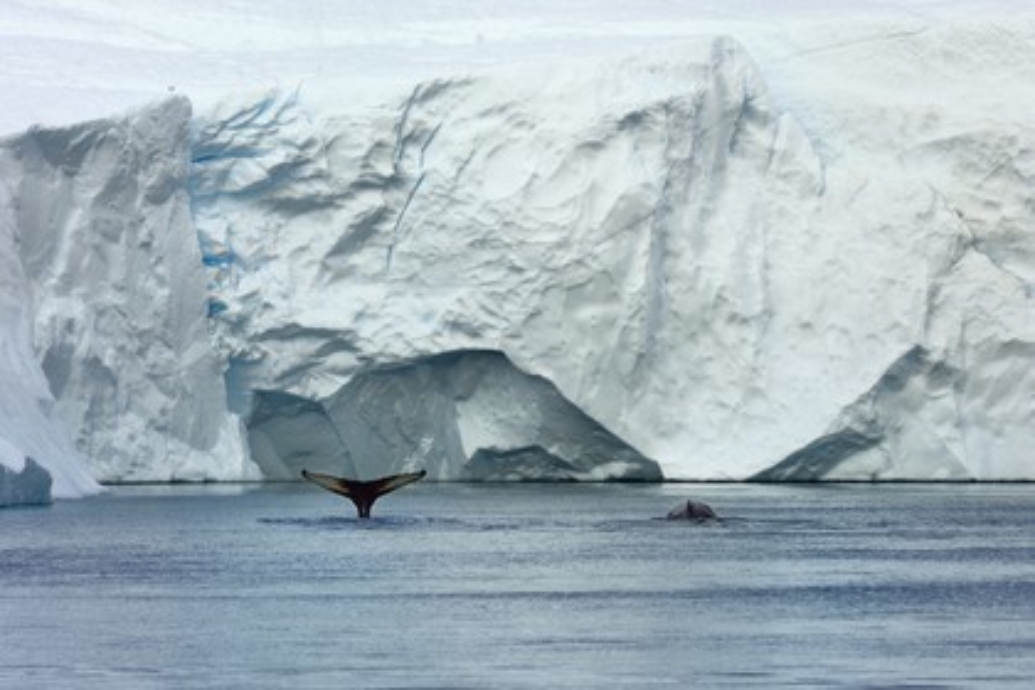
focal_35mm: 280
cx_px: 518
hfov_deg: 7.4
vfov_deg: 4.9
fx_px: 8049
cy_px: 345
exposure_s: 1/640
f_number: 10
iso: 400
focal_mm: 280
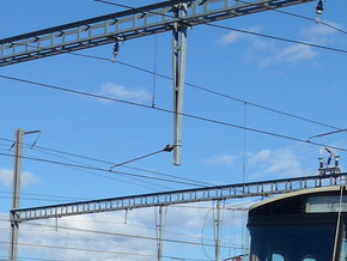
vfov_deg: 12.4
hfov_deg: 15.6
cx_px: 444
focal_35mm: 120
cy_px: 171
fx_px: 1204
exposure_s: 1/2000
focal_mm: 6
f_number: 3.2
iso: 80
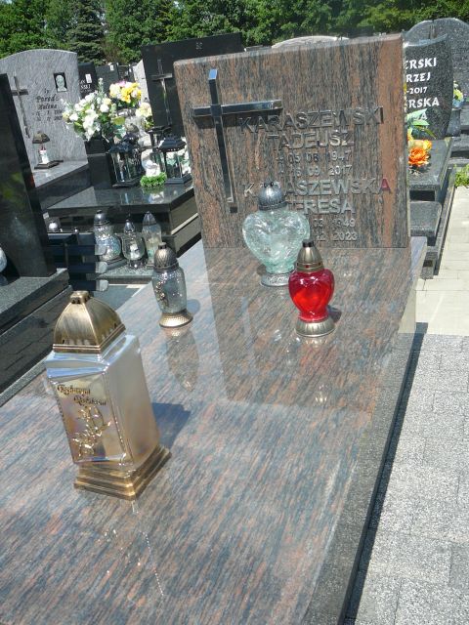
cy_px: 312
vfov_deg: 52.6
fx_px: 632
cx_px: 234
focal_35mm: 35
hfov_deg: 40.7
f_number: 2.8
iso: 80
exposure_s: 1/800
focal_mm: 5.2
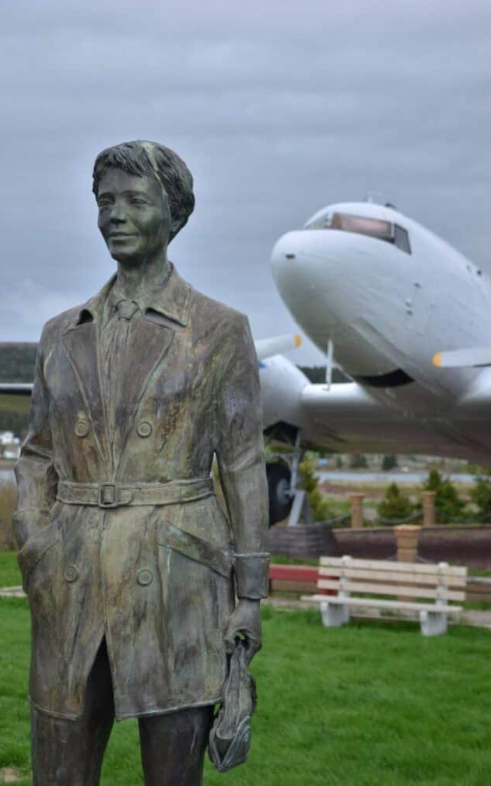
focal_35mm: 65
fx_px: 1391
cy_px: 394
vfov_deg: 31.5
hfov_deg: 20.0
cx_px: 250
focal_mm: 42
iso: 500
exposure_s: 1/1250
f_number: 4.8
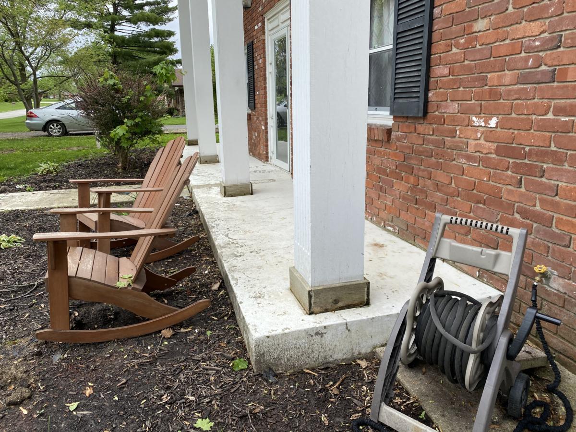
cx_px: 288
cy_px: 216
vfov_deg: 53.1
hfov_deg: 67.3
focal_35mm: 26
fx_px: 433
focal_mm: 4.25
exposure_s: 1/1073
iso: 32
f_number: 1.8
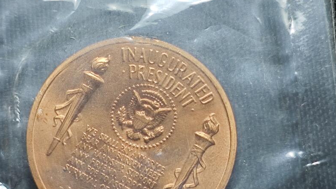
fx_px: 847
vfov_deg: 12.7
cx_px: 146
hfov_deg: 22.4
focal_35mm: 95
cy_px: 110
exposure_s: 1/67.9
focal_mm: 5.84
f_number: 1.6
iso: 80
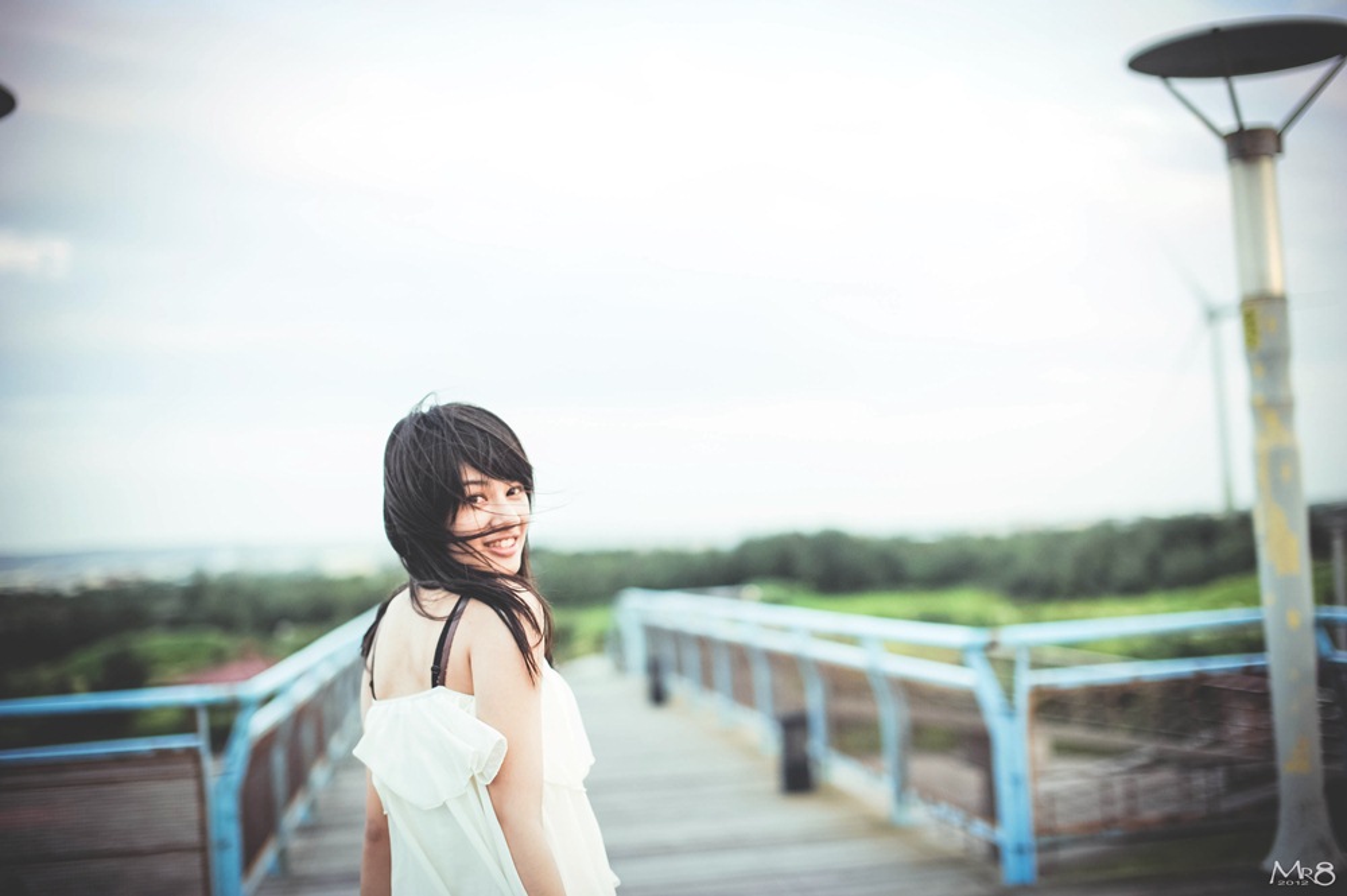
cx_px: 674
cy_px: 448
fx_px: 1869
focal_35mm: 50
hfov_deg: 39.6
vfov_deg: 26.9
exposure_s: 1/1250
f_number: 1.8
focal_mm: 50
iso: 200
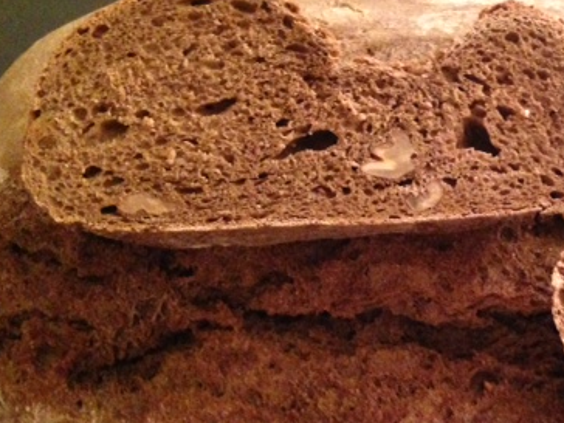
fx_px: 945
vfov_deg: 25.2
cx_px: 473
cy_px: 197
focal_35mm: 58
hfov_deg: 32.1
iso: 800
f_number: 2.4
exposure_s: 1/15
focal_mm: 4.12
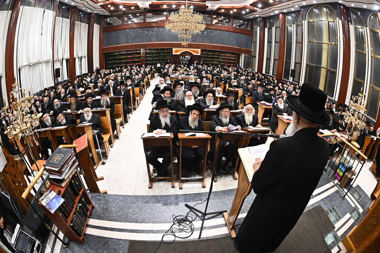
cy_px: 126
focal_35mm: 16
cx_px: 190
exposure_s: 1/200
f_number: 6.3
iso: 2500
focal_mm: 16
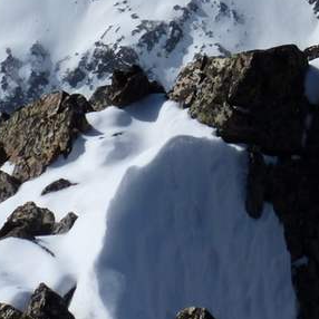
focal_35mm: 100
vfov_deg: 16.1
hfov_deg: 16.6
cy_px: -136
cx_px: 389
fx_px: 1043
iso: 80
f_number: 7.1
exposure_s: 1/500
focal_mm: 4.8
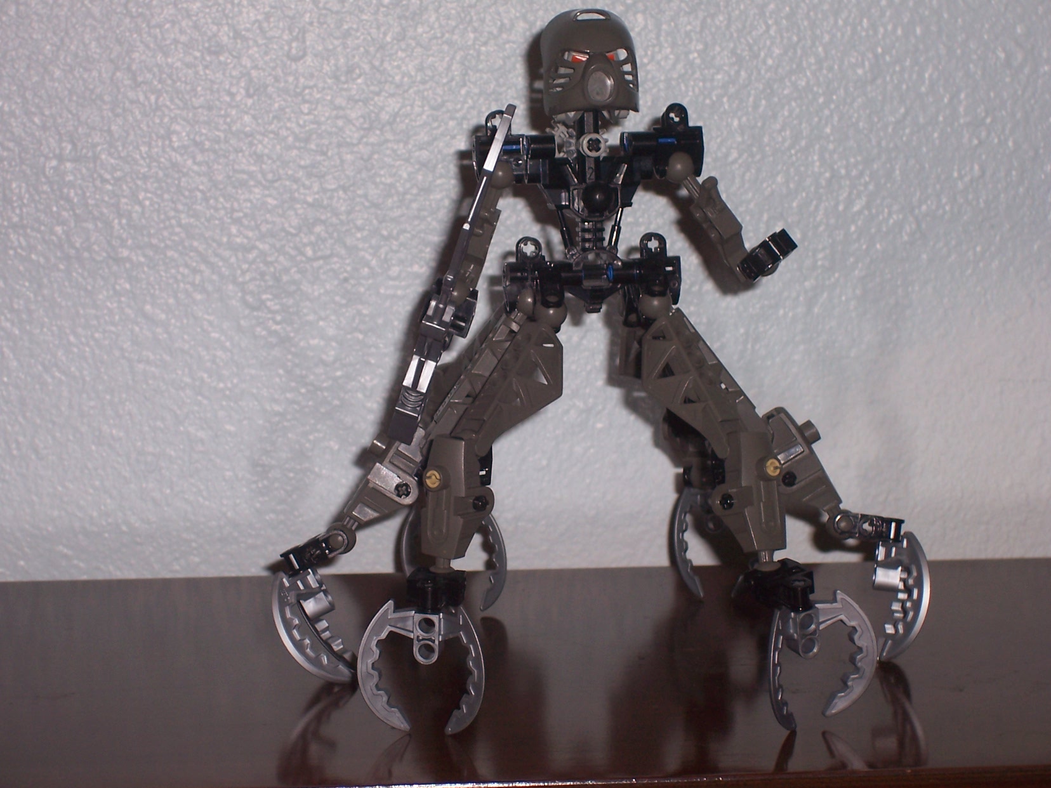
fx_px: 3097
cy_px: 394
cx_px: 526
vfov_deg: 14.5
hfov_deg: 19.3
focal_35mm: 102
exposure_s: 1/90
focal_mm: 16.8
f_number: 4.6
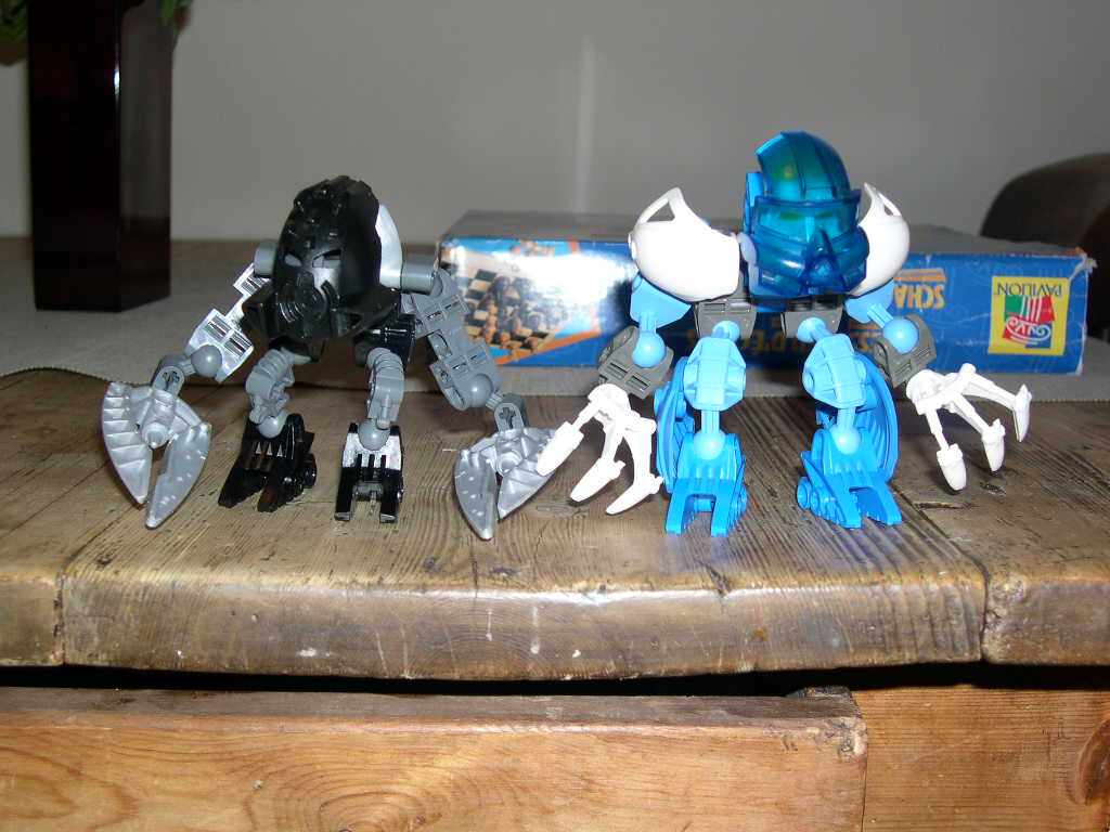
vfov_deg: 30.9
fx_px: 1507
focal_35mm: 47
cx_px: 555
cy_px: 416
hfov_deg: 40.4
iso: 100
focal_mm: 10.1
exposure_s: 1/60
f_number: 3.1
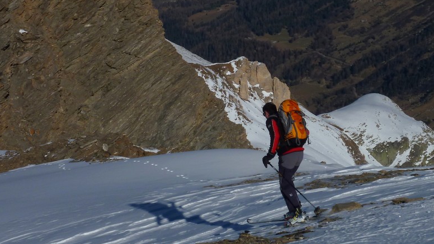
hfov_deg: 21.6
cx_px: 216
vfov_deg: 12.2
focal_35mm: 99
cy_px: 114
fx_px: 1140
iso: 80
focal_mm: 13.7
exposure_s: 1/1300
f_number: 6.3
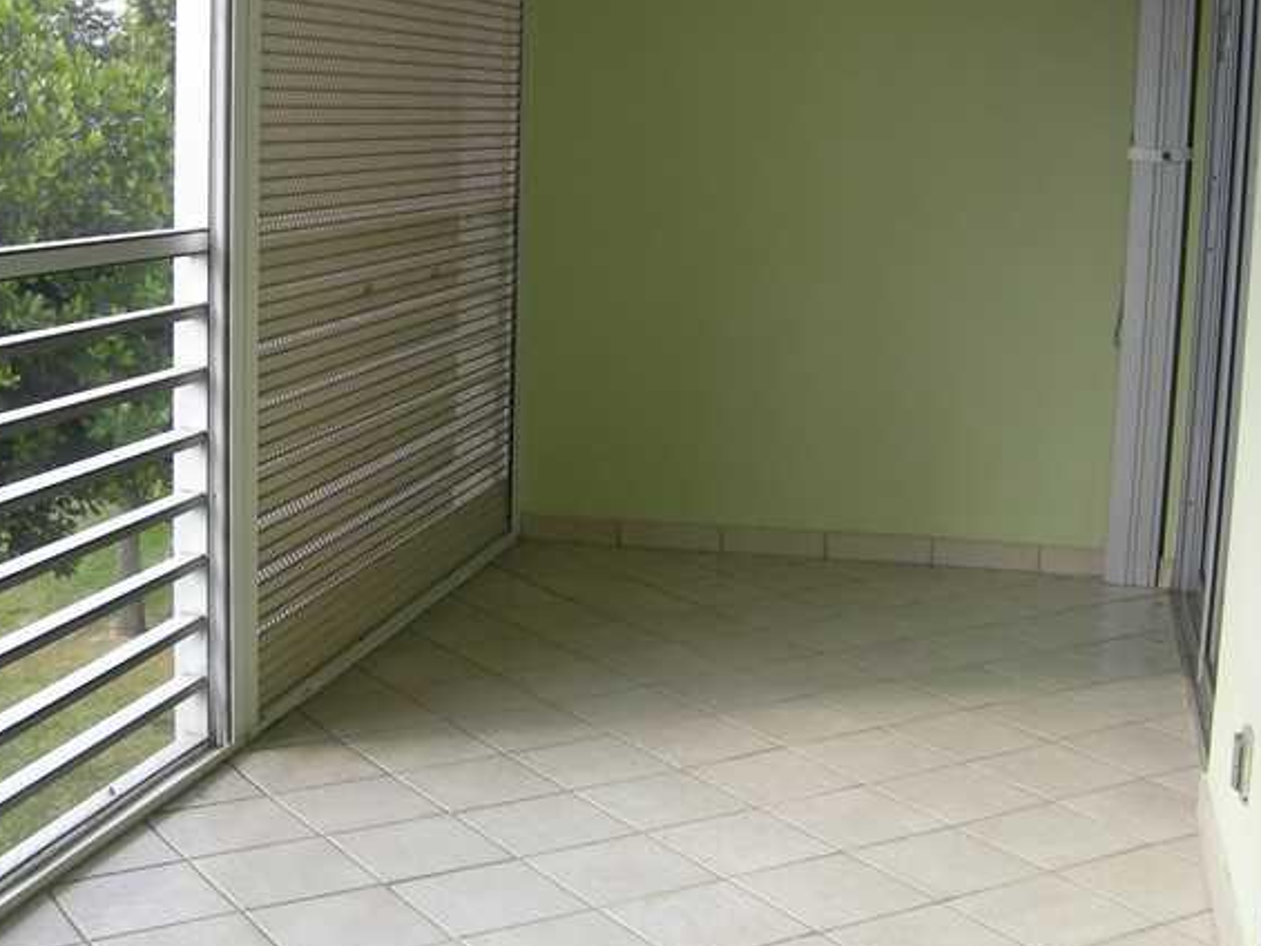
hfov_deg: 37.4
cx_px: 538
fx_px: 1858
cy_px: 382
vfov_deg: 28.5
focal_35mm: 51
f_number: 3.8
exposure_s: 1/83.5
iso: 64
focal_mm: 7.5
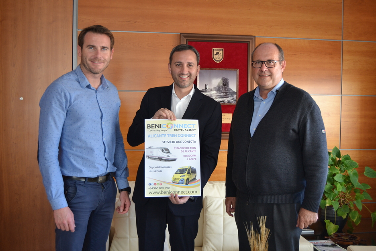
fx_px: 407
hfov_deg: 49.6
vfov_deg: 34.2
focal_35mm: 39
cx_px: 188
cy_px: 126
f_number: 4
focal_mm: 26
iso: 560
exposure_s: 1/60
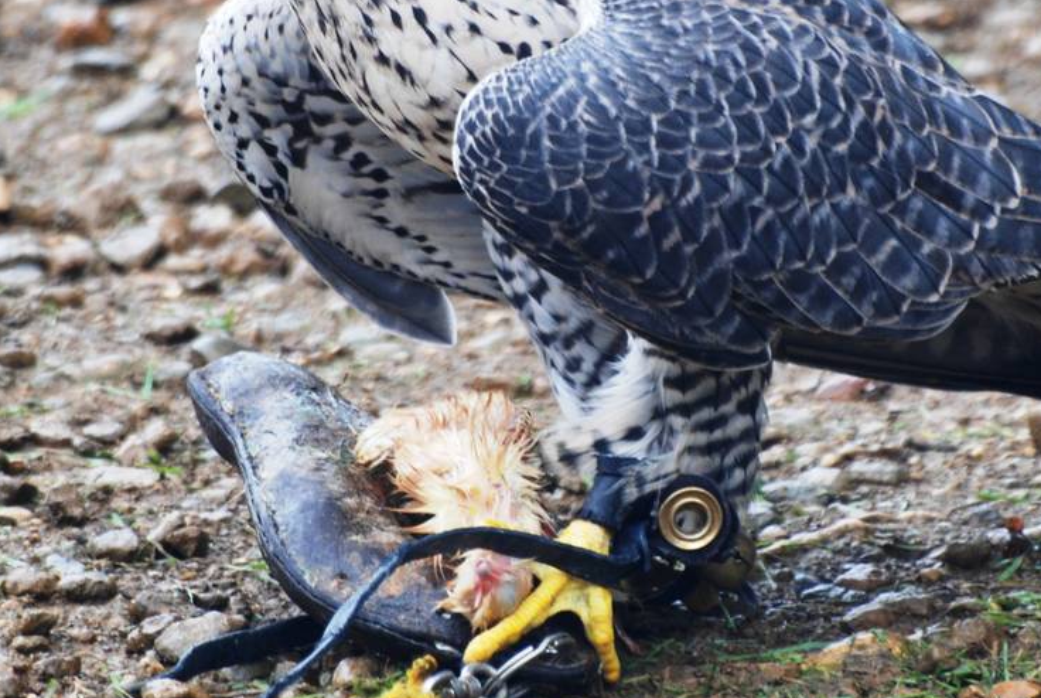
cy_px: 206
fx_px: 28320
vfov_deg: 1.4
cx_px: 628
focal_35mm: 978
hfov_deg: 2.1
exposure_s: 1/160
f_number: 5.6
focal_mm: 300
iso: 400
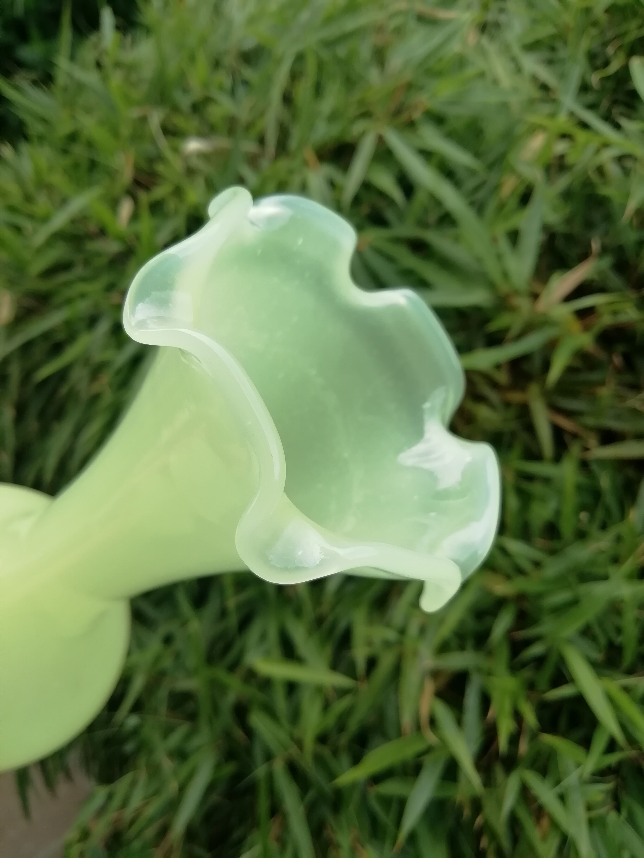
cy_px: 429
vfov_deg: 67.3
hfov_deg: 53.1
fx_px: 645
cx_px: 322
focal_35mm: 26
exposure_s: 1/320
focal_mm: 3.21
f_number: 2.2
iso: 50
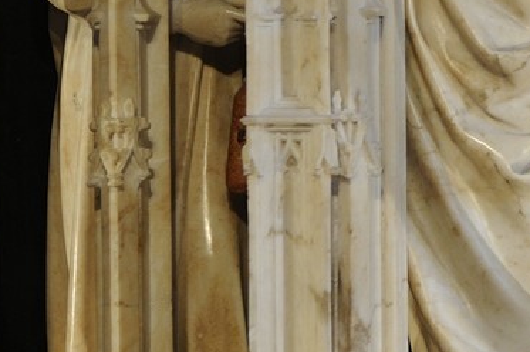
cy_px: -58
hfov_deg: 7.5
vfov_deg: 5.1
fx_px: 3913
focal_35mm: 266
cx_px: 912
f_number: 4
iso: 800
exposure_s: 1/60
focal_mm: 62
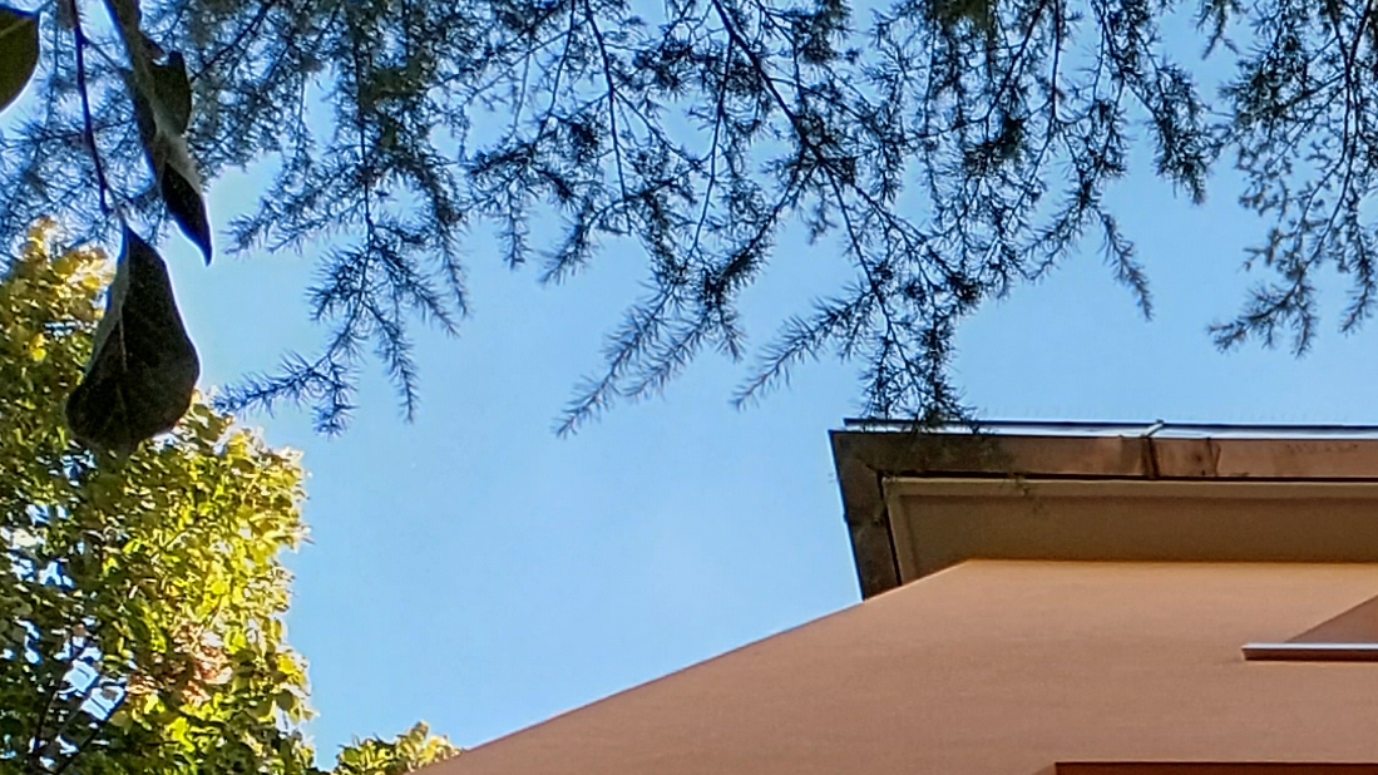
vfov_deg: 9.8
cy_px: 1817
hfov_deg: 15.5
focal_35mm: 110
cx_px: 2747
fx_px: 4019
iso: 32
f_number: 1.8
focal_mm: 5.23
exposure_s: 1/179
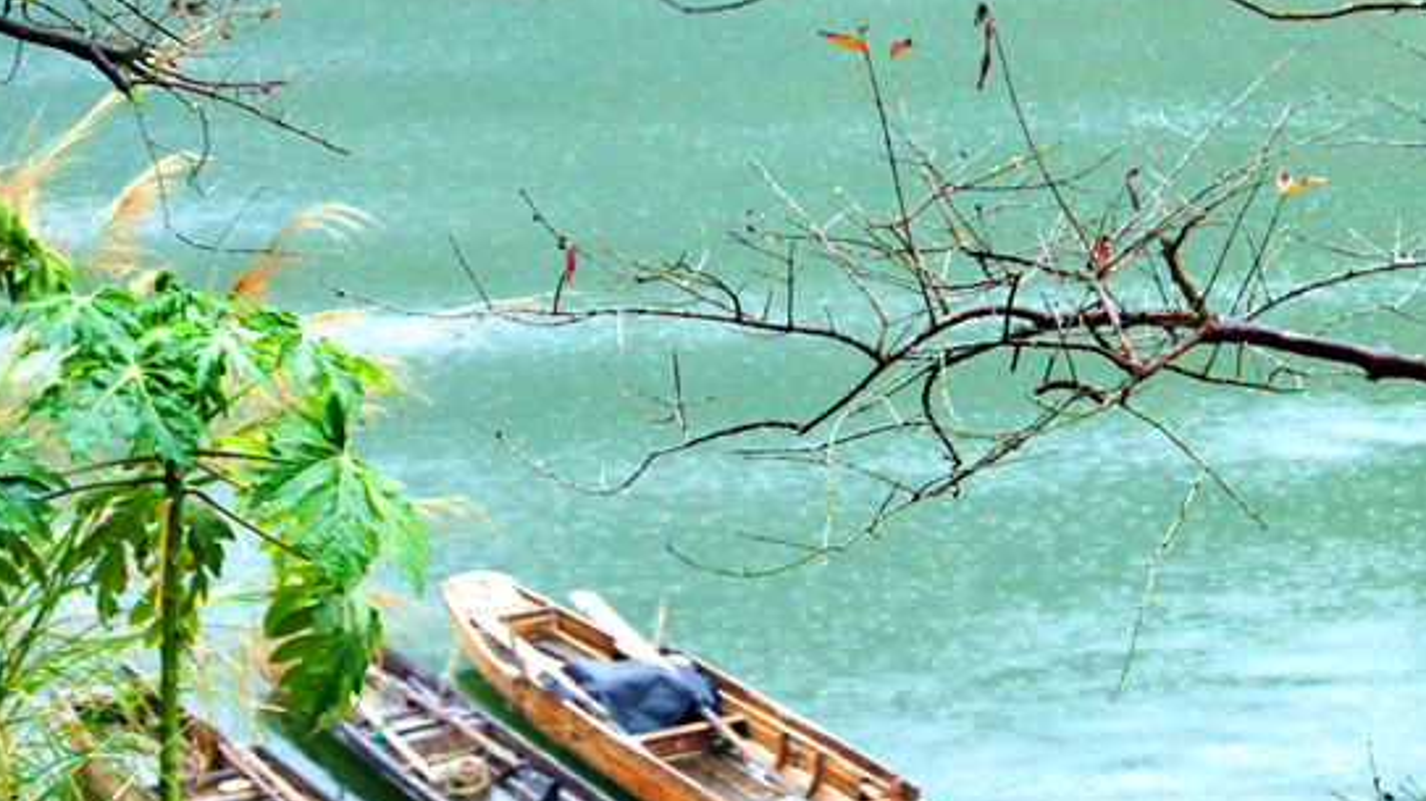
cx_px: 1258
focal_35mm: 159
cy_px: 386
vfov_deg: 7.6
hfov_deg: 13.4
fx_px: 6009
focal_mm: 55
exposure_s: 1/125
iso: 1600
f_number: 5.6
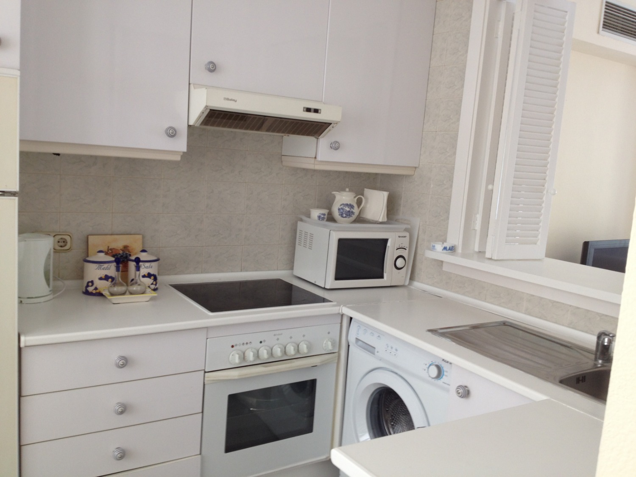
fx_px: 643
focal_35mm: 35
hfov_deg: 52.6
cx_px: 318
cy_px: 238
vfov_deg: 40.7
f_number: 2.4
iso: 50
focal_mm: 4.28
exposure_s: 1/20
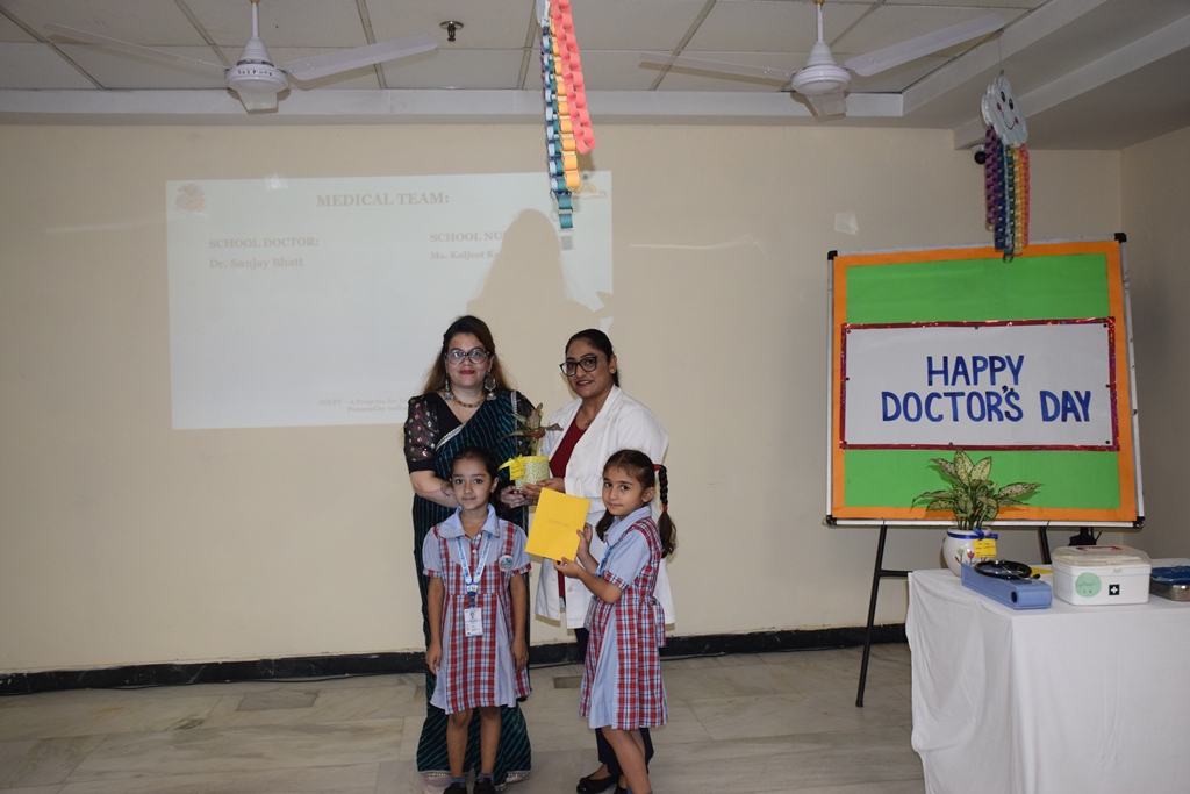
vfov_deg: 40.0
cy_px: 397
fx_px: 1091
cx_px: 595
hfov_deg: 57.2
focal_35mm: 33
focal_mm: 22
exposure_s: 1/100
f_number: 5
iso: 800
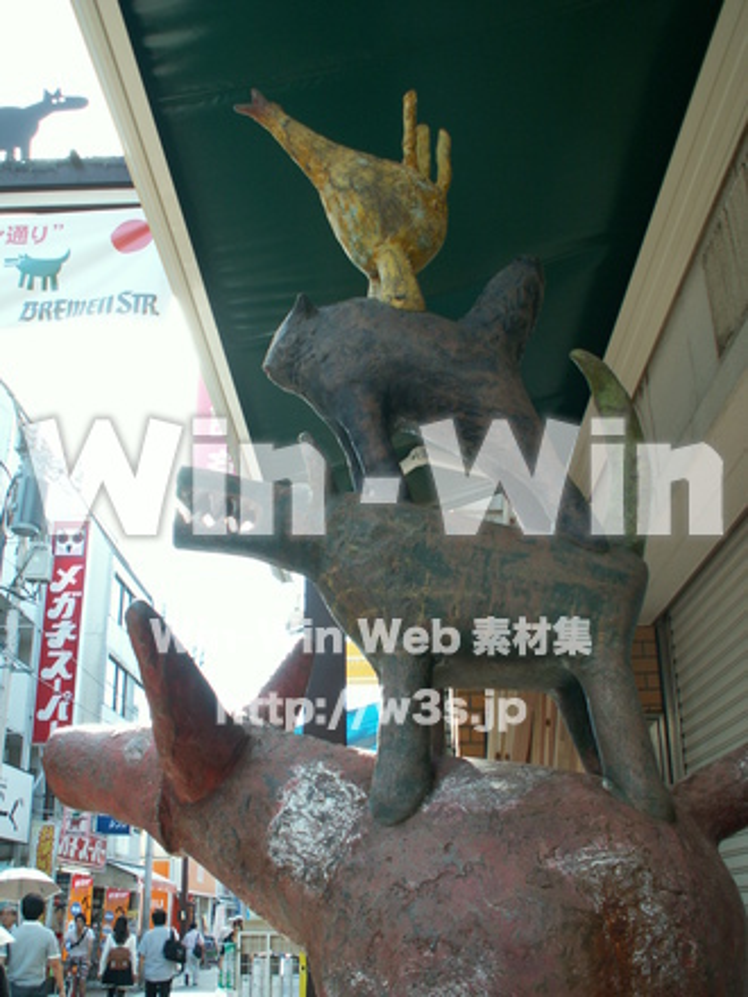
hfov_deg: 40.7
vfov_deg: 52.6
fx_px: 1008
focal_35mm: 35
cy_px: 498
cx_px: 374
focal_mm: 5.86
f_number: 3.5
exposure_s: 1/60
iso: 50
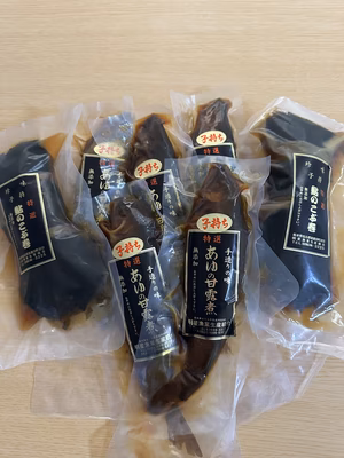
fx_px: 318
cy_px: 229
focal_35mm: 24
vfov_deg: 71.6
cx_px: 172
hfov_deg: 56.8
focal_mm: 6.86
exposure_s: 1/60
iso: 640
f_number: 1.78
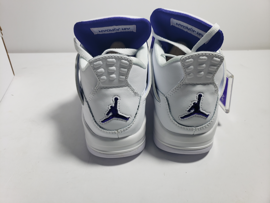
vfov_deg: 53.1
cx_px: 135
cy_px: 102
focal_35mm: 26
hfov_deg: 67.3
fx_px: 203
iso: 50
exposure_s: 1/514
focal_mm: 4.3
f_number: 1.5
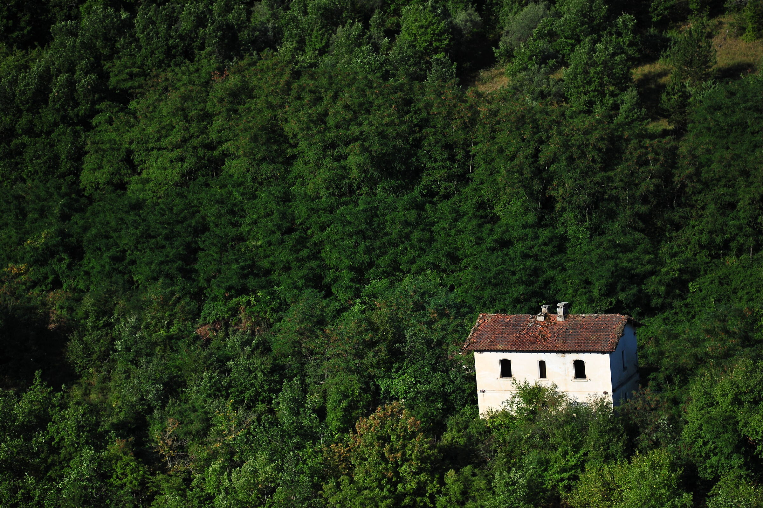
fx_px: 3813
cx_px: 382
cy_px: 254
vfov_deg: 7.6
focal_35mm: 180
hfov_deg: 11.4
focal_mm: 180
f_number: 2.8
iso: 200
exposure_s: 1/6400
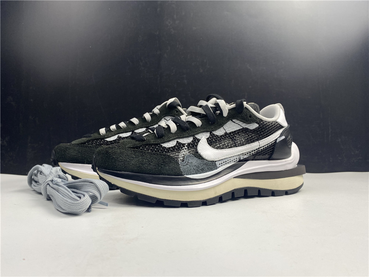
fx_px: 277
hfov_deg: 67.3
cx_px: 184
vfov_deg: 53.1
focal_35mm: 26
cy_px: 138
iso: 50
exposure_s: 1/100
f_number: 1.8
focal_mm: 4.25
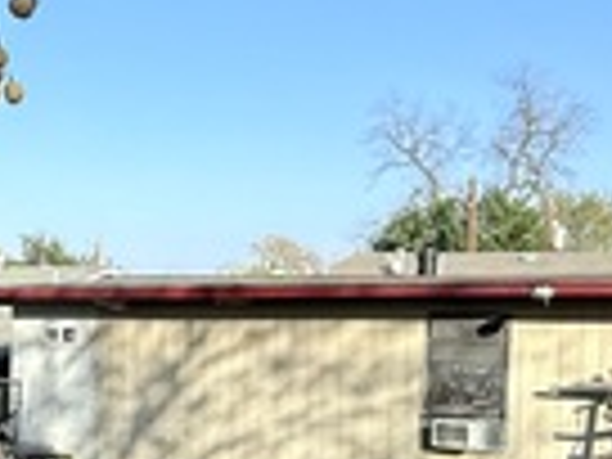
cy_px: 378
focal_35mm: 66
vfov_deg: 21.9
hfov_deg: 28.3
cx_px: 63
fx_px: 1167
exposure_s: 1/1189
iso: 50
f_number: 2.2
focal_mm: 2.22
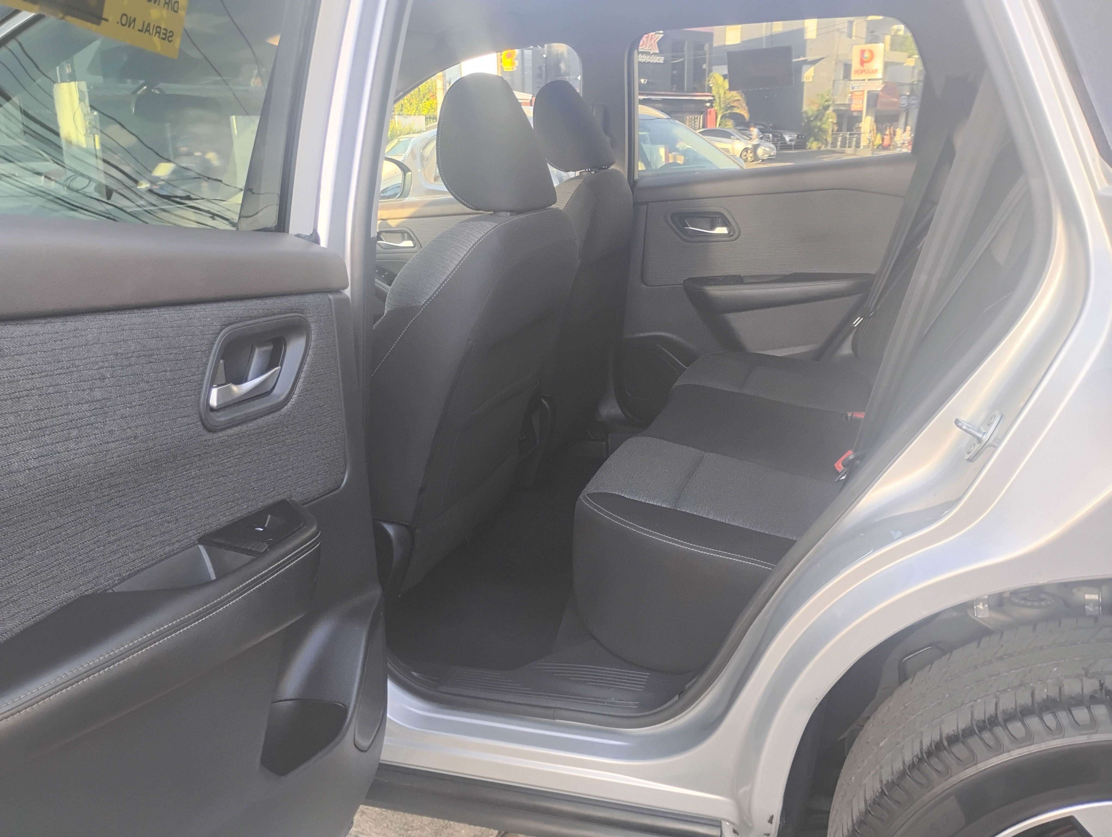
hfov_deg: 63.4
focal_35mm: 28
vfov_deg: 49.9
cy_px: 418
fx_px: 901
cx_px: 556
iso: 319
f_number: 1.8
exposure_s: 1/60
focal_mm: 4.26
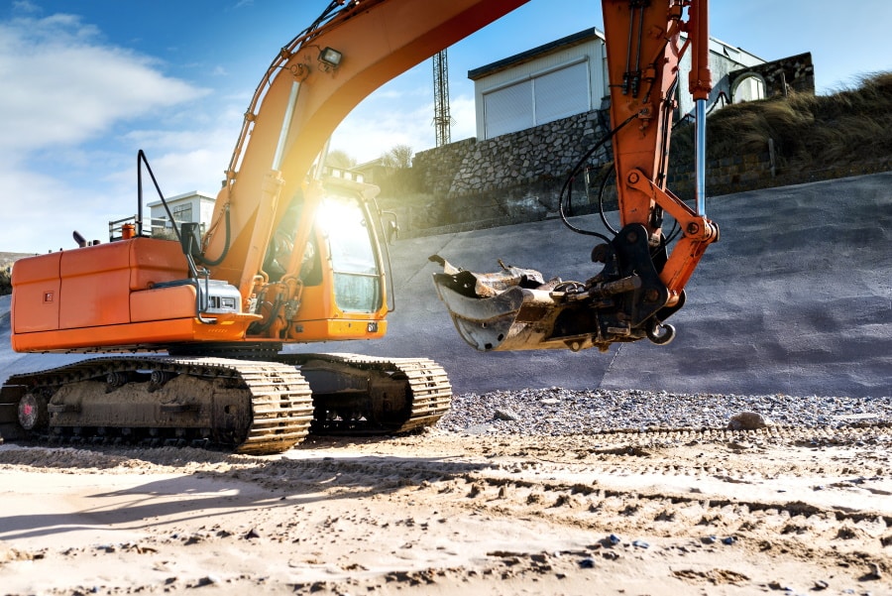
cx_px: 446
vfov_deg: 37.9
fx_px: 868
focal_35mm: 35
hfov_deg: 54.4
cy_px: 298
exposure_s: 1/400
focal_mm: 35
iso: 100
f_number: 4.5
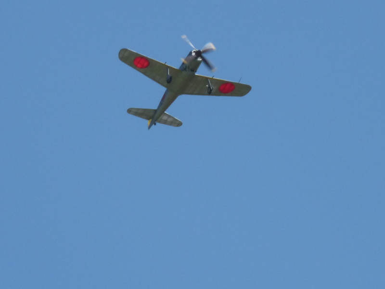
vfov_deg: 2.1
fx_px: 8008
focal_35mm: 720
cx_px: 192
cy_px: 144
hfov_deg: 2.8
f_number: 8
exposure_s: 1/500
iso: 200
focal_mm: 72.6
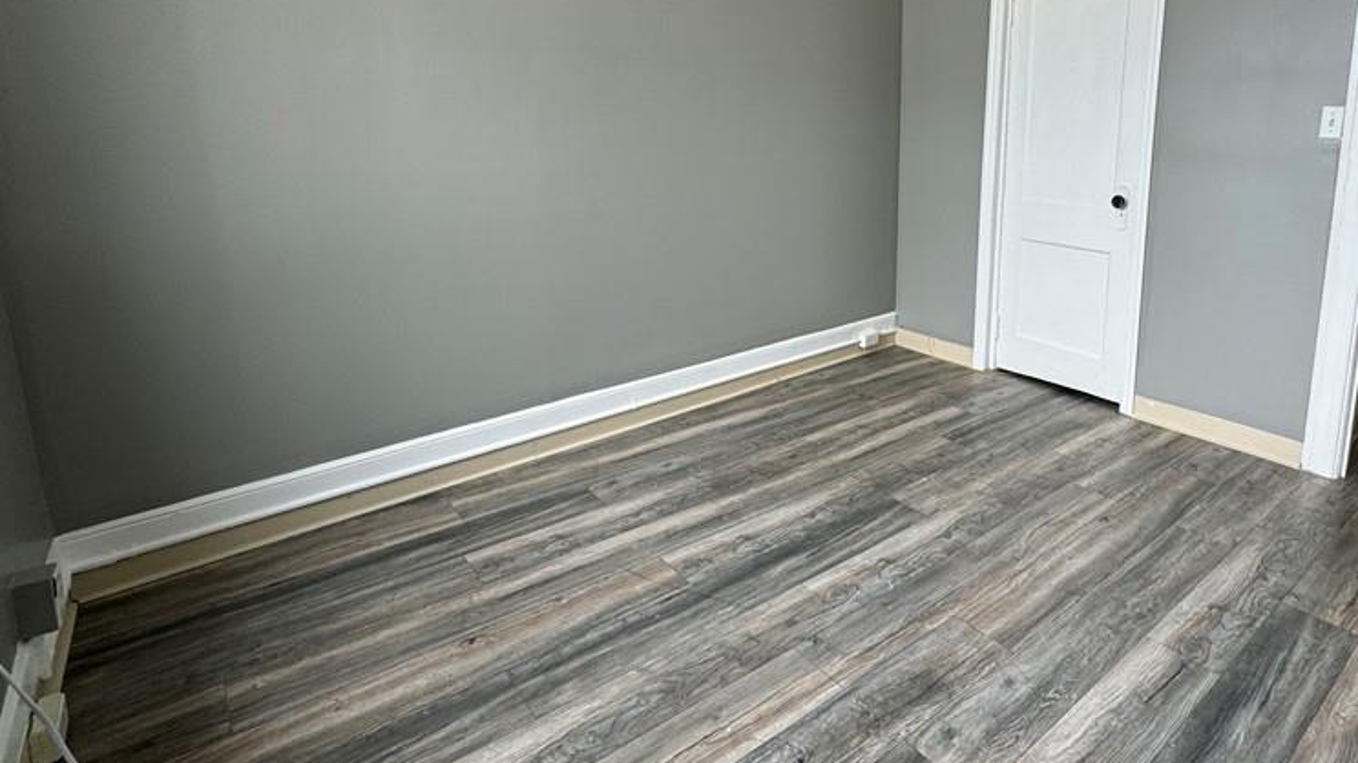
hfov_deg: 82.3
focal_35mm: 21
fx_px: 756
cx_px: 847
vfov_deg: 52.5
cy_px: 250
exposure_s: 1/99
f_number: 2.2
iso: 64
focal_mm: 2.22
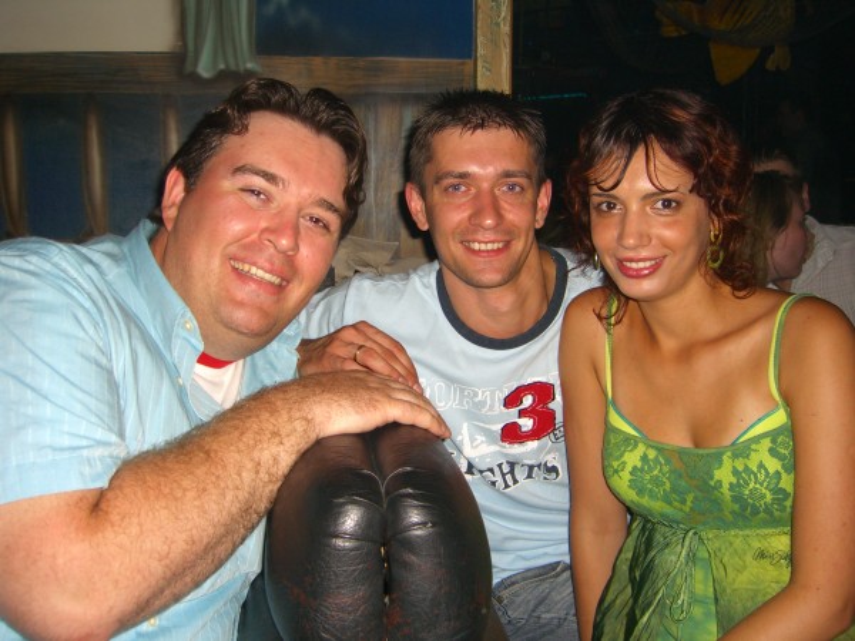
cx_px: 428
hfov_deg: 49.0
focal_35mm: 38
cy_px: 320
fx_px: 939
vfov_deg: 37.7
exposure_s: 1/60
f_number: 2.8
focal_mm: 7.9
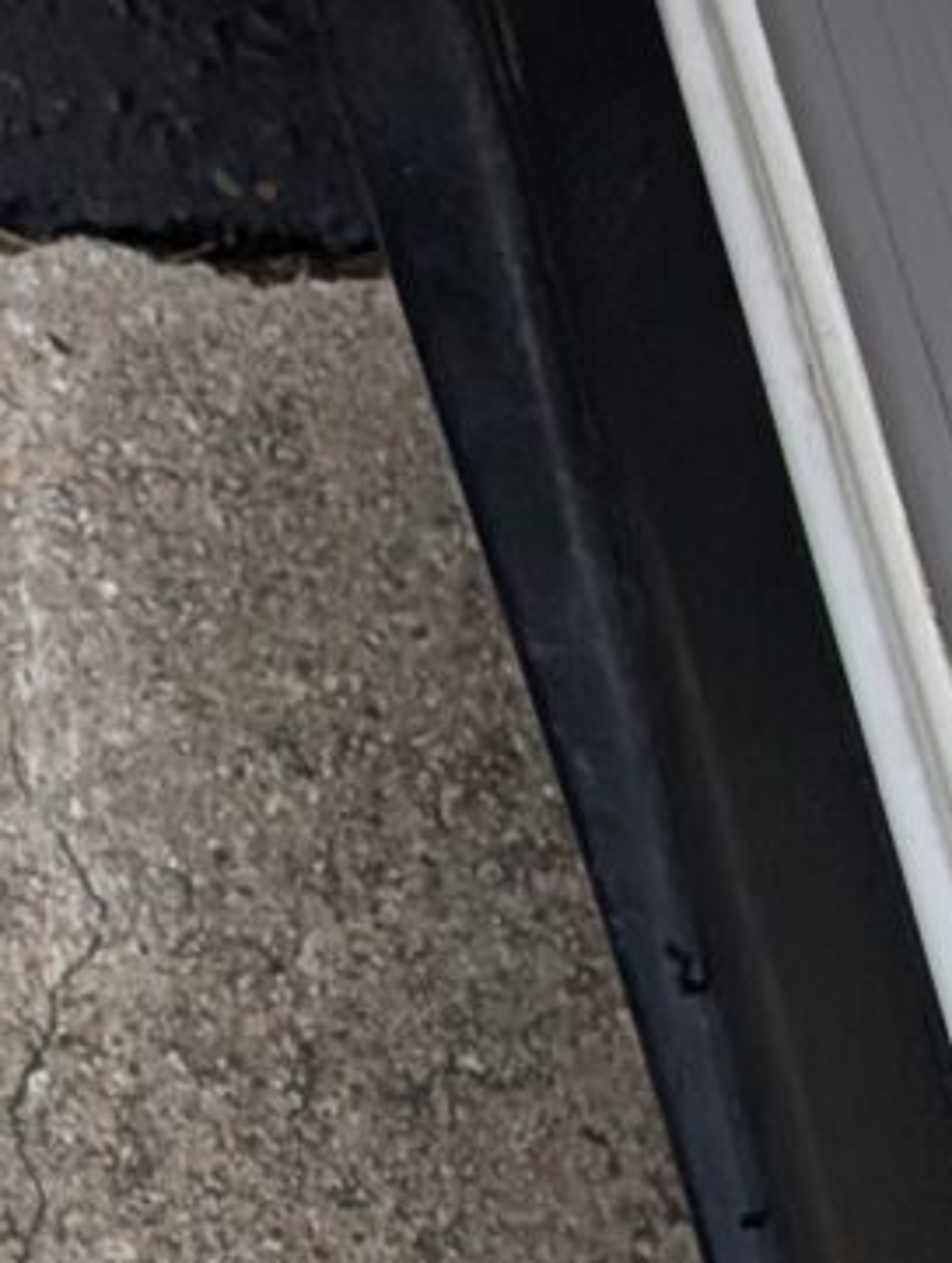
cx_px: -1726
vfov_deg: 9.9
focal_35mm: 170
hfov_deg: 7.8
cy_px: -1959
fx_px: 6215
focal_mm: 6.9
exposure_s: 1/202
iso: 107
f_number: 1.68
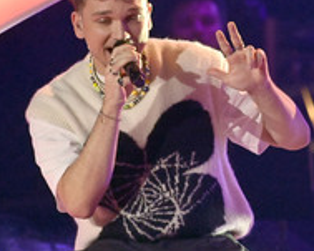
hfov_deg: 2.1
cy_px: 125
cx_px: 278
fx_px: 8731
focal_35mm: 940
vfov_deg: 1.6
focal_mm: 420
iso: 16000
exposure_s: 1/400
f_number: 5.6
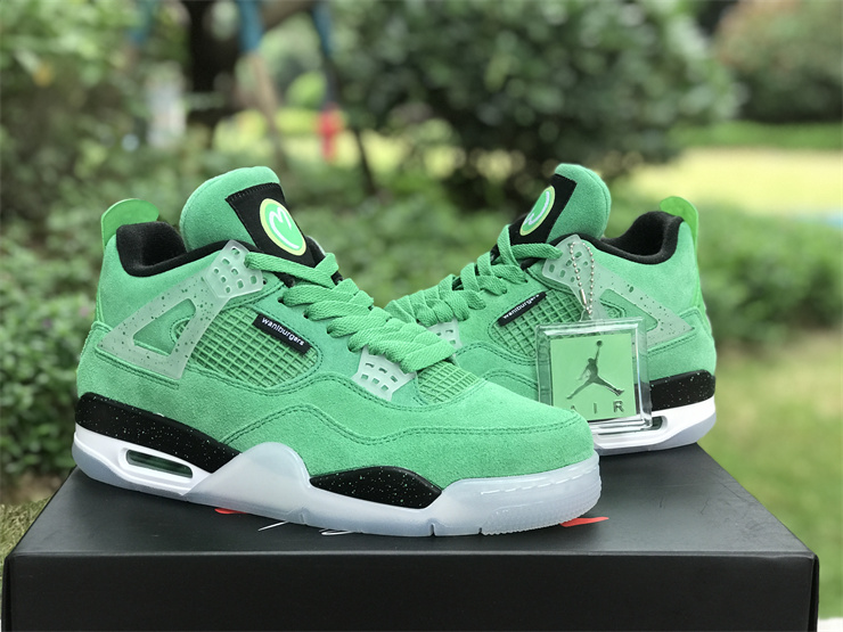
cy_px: 316
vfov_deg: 25.7
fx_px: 1388
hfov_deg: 33.8
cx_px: 422
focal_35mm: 57
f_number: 2.8
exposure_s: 1/50
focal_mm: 6.6
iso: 50
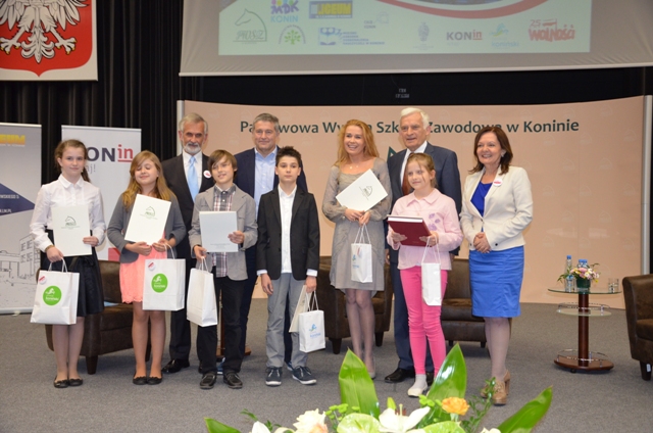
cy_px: 216
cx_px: 326
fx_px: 679
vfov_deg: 35.3
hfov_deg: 51.4
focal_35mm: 38
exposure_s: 1/60
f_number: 4
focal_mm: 25
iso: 1400
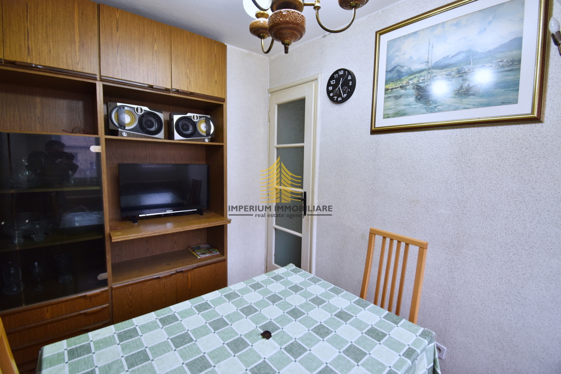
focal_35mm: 15
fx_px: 234
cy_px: 187
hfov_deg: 100.4
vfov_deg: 77.3
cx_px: 280
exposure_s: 1/15
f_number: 4.5
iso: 200
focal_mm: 10
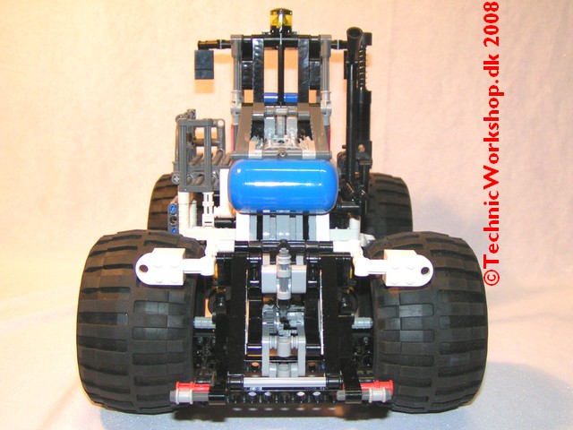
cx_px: 286
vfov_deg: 37.7
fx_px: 629
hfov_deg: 49.0
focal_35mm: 38
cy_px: 215
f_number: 2.8
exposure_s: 1/40
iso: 200
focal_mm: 5.8
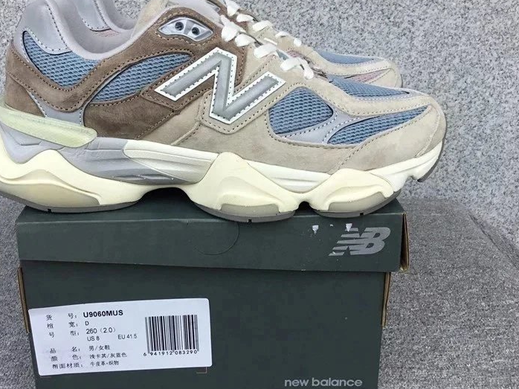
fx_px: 600
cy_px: 175
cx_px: 218
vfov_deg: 35.9
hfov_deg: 46.6
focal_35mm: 40
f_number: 2.4
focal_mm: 3.3
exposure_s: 1/395
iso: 25
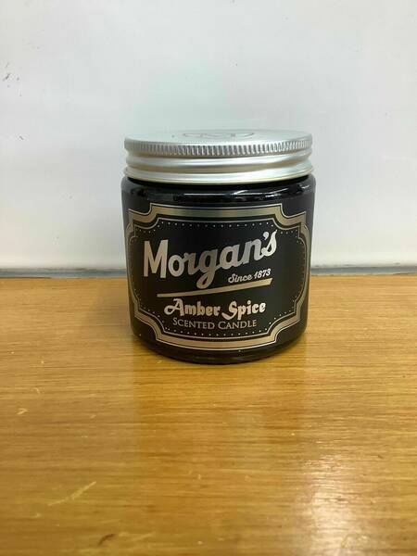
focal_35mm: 31
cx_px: 208
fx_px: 498
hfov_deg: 45.4
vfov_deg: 58.4
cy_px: 278
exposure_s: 1/60
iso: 80
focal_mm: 3.3
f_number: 2.4
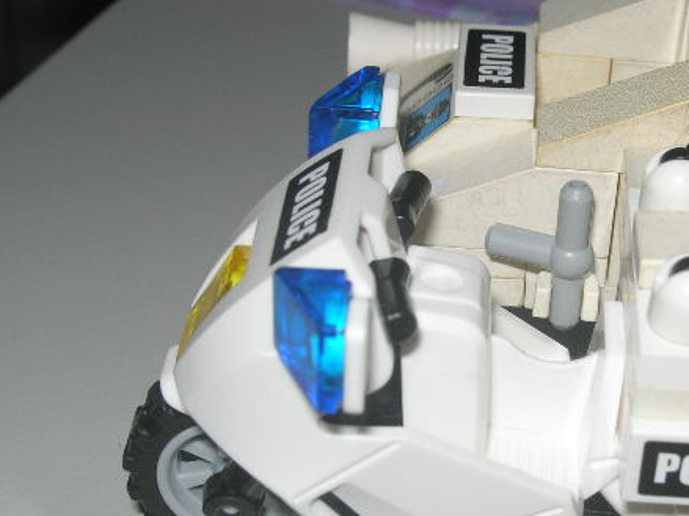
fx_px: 1771
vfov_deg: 16.6
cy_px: 315
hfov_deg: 21.9
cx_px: 493
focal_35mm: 89
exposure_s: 1/60.1
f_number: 5.9
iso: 64
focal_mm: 12.7
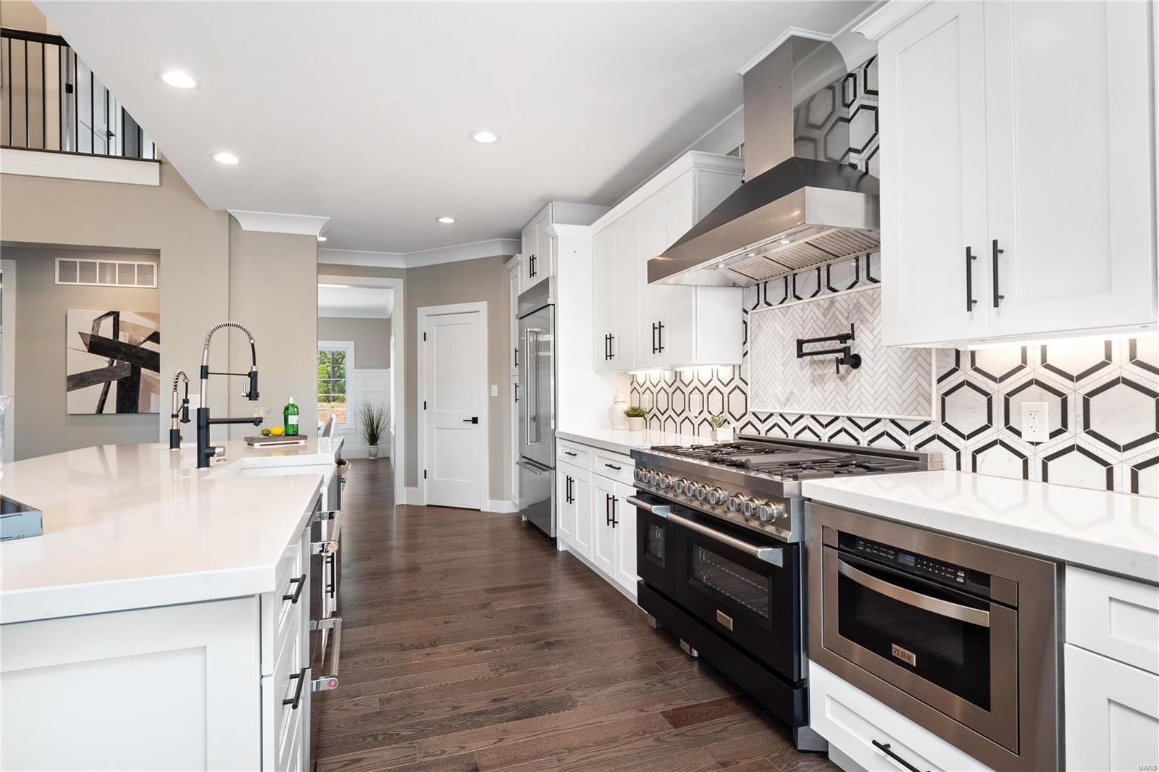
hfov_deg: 90.0
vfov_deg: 67.4
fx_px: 579
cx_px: 580
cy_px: 386
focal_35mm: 18
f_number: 7.1
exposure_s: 1/15
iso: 400
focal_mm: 9
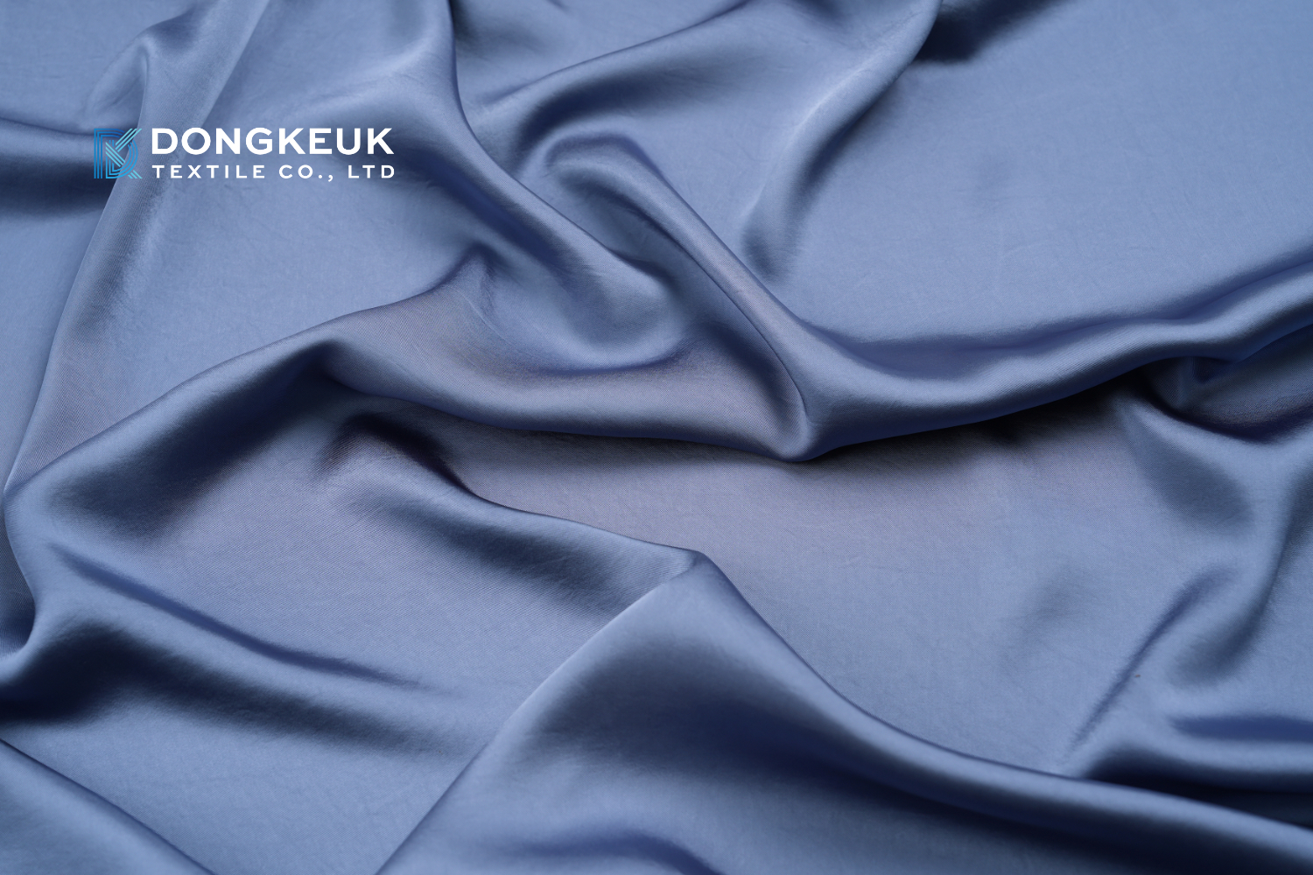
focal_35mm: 50
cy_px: 438
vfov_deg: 27.0
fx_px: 1823
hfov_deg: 39.6
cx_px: 656
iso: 160
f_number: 6.3
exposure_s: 1/60
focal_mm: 50
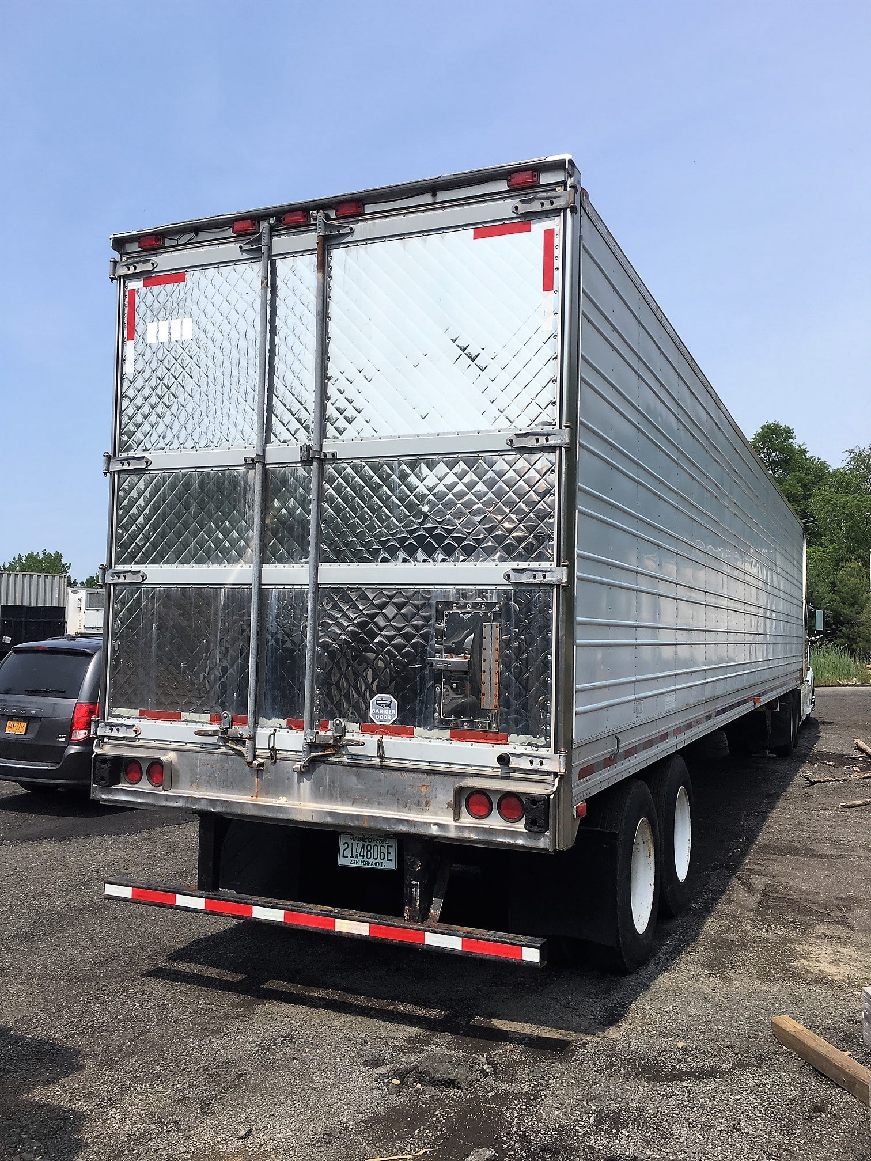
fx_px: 973
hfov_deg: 48.2
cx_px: 436
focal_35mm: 29
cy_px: 580
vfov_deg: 61.7
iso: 25
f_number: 2.2
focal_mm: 4.15
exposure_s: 1/1637
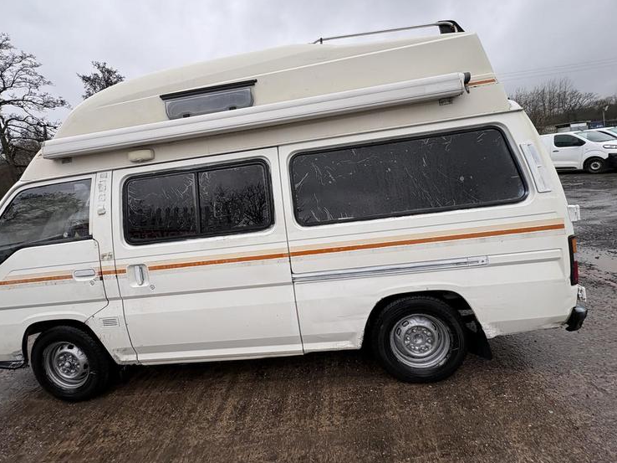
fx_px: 303
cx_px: 290
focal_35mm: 17
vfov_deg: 74.3
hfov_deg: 90.9
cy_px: 199
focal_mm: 2.22
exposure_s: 1/173
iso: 40
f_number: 2.2
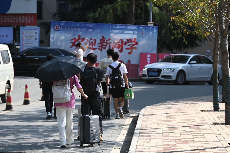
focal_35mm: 155
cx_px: 115
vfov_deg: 8.8
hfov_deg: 13.3
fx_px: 990
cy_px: 76
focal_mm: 155
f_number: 6.3
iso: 250
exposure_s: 1/640
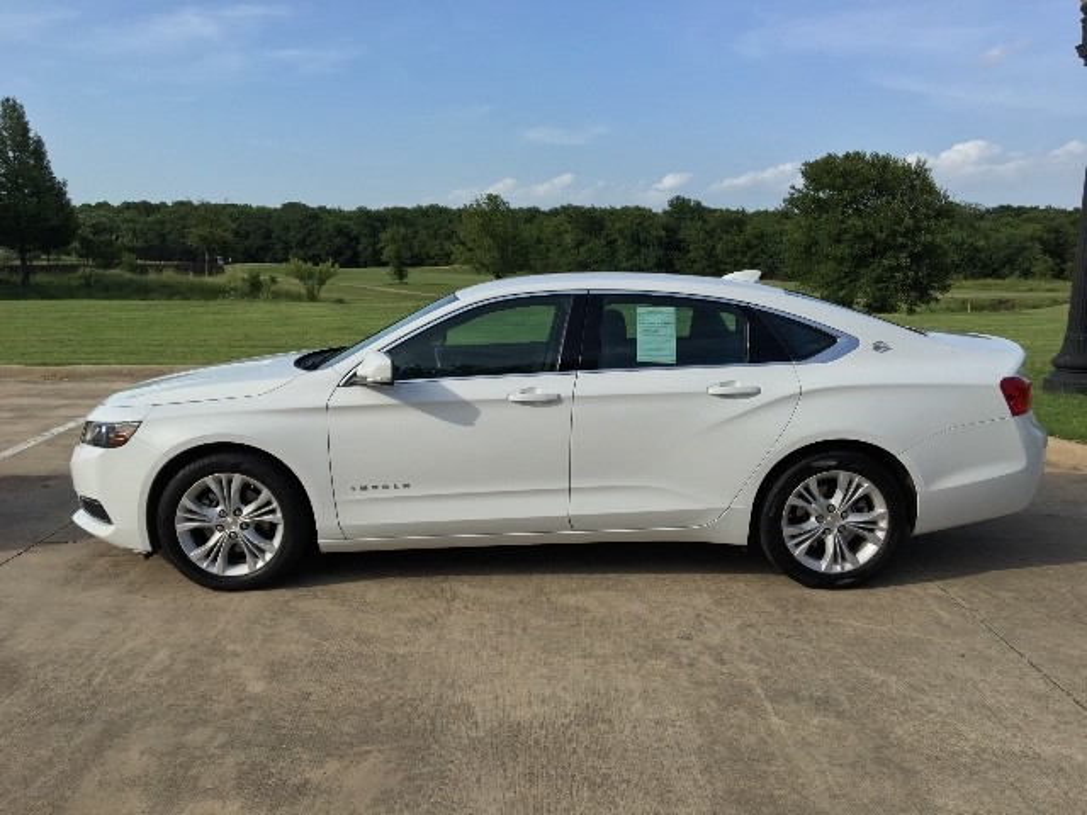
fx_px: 911
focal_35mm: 29
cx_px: 544
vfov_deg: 48.2
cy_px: 408
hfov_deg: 61.7
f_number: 2.2
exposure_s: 1/1326
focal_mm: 4.15
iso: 25
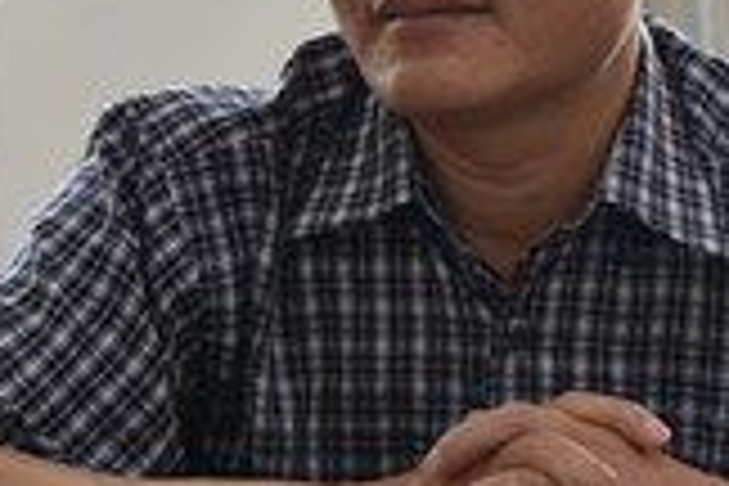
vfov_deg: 5.1
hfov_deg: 7.7
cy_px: -32
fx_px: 5406
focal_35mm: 267
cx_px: 459
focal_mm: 48
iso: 100
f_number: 4.5
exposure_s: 1/20
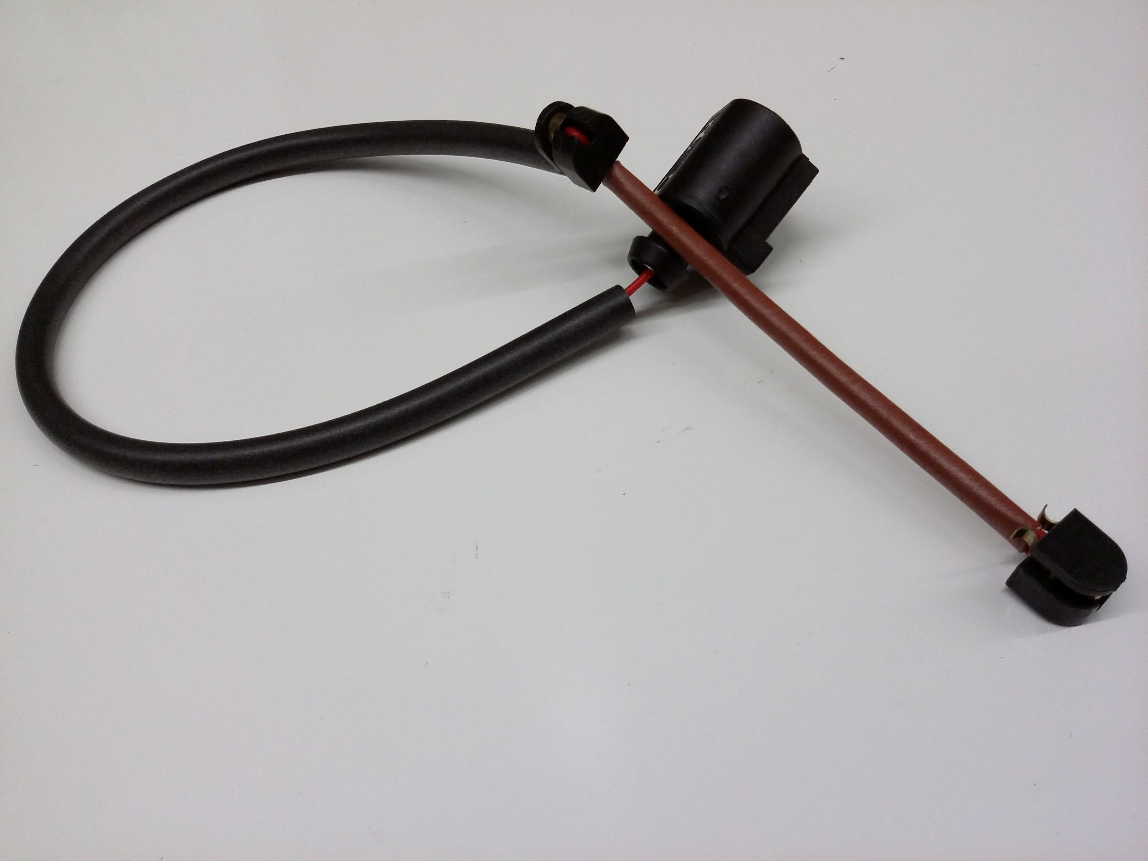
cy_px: 430
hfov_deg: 56.8
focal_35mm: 32
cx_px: 574
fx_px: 1061
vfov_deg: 44.2
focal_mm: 3.4
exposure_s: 1/30
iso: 125
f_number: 2.4
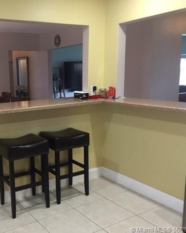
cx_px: 41
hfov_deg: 37.9
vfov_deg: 48.0
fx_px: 262
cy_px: 117
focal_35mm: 38
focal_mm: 4.15
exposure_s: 1/30
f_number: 2.2
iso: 80
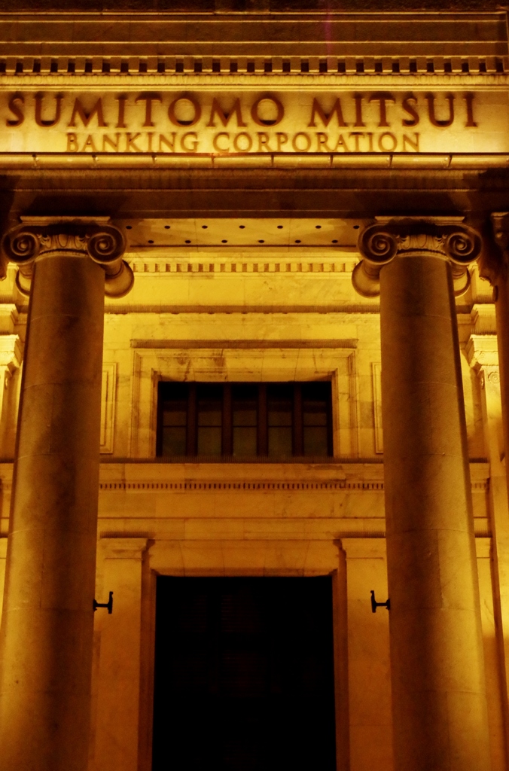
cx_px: 254
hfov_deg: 25.8
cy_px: 386
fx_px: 1110
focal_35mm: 52
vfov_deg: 38.3
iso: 6400
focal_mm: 35
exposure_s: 1/13
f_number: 13
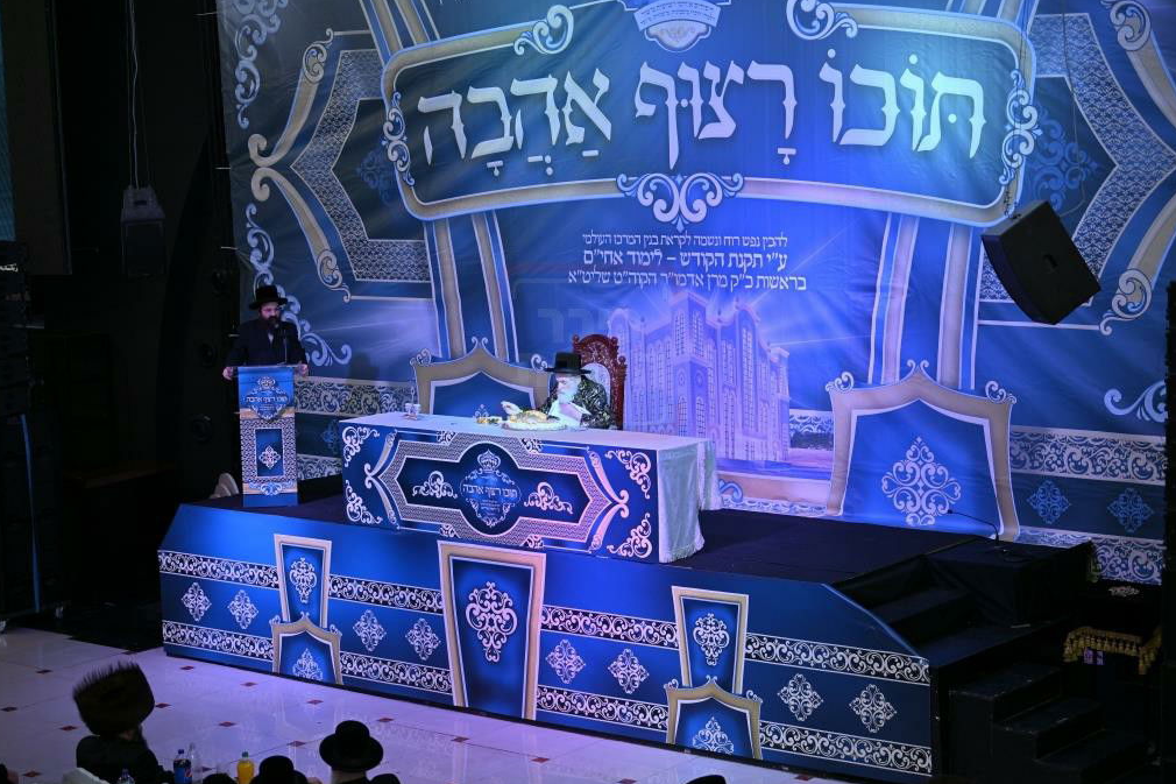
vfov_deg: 19.2
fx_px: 2319
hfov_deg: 28.5
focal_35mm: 71
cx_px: 585
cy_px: 392
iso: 200
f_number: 2.8
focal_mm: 70
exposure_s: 1/160
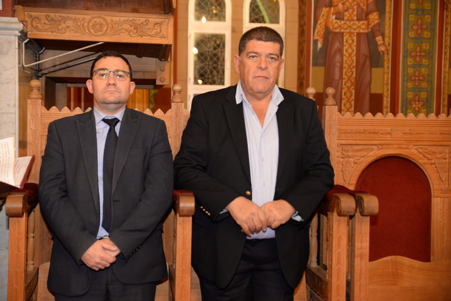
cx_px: 226
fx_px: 702
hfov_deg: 35.6
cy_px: 150
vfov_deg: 24.2
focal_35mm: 56
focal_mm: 56
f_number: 3.5
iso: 1250
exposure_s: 1/60
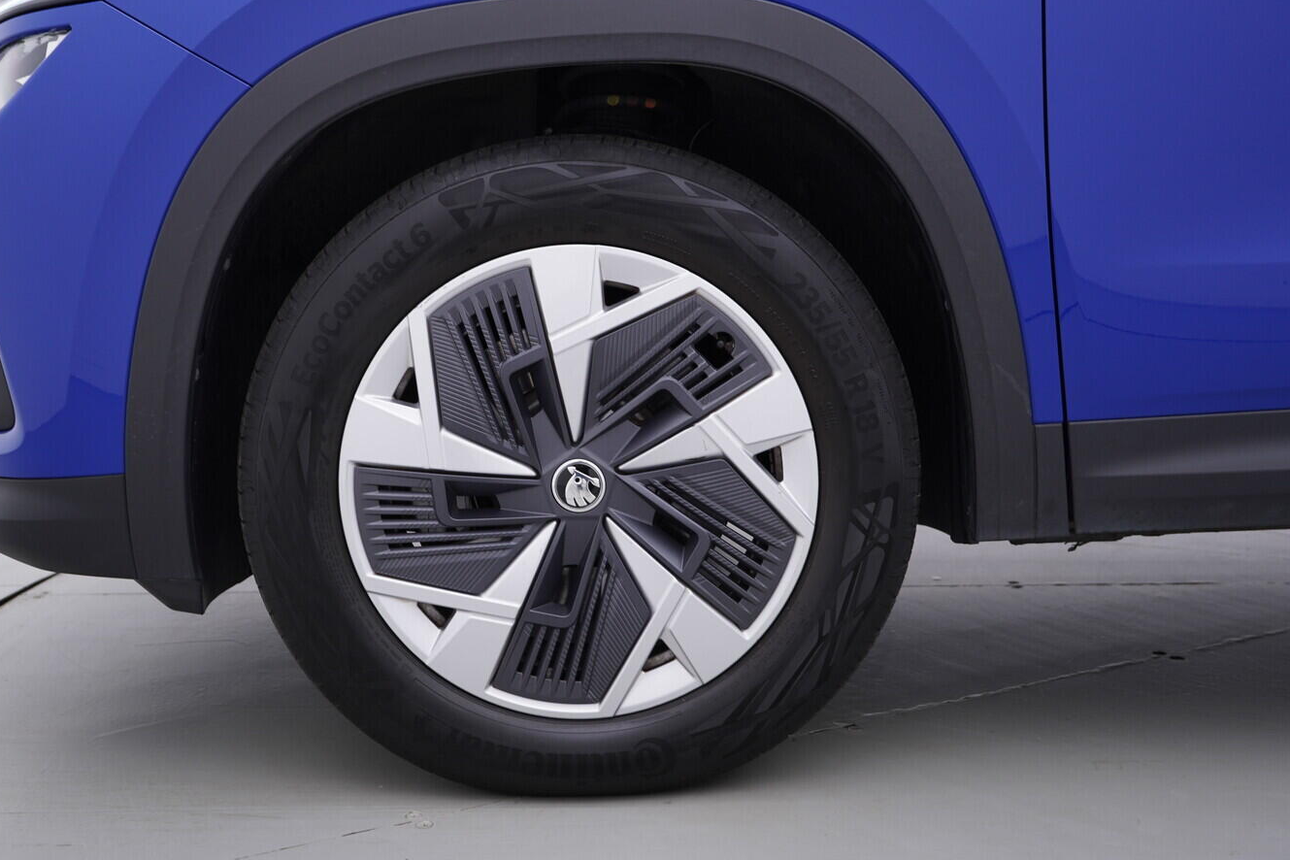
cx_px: 592
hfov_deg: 49.5
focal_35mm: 39
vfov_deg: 34.2
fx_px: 1397
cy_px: 410
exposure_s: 1/60
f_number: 3.5
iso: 125
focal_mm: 24
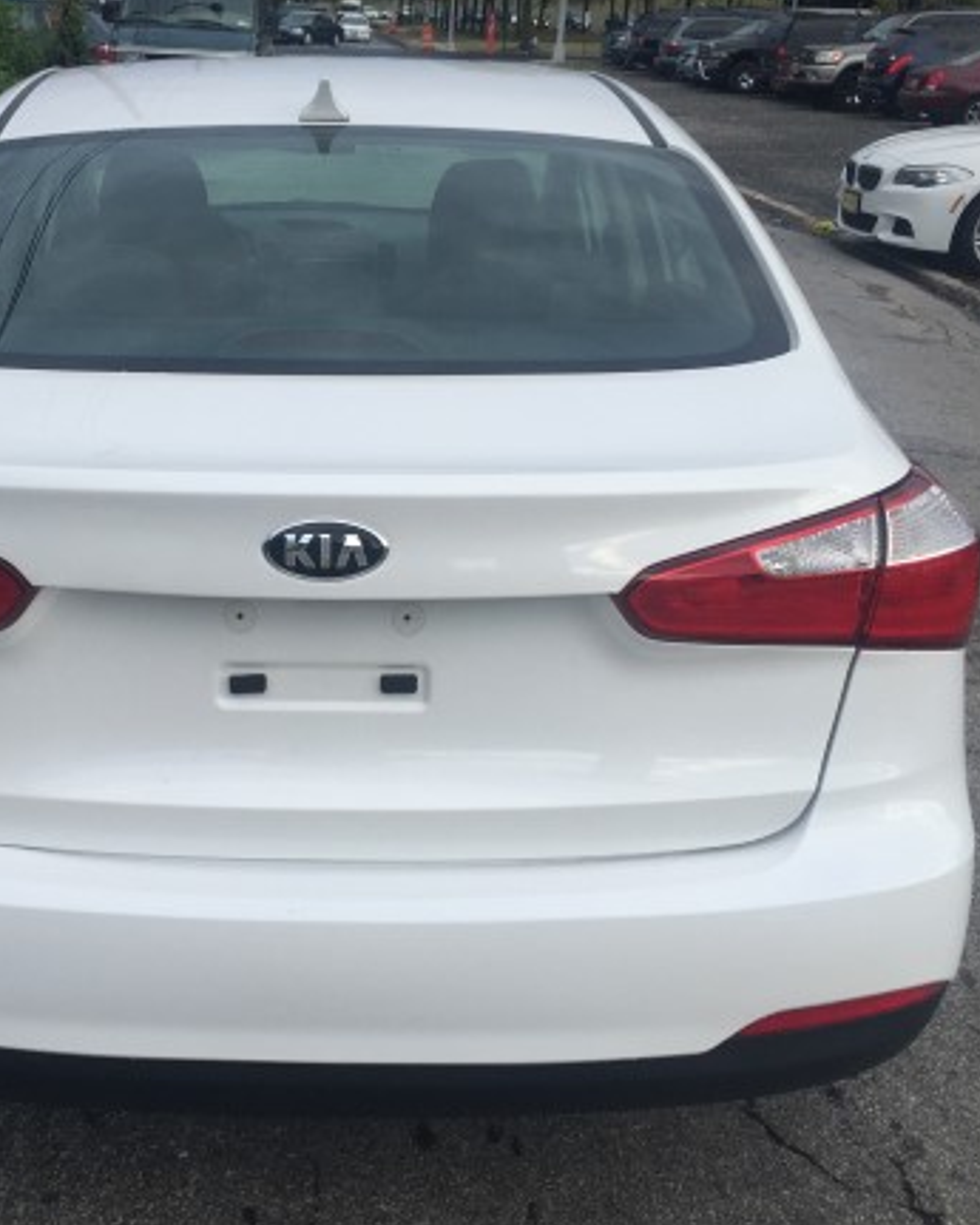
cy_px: 625
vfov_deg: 43.8
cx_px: 287
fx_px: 1522
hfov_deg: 35.2
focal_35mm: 42
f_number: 2.2
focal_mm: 4.15
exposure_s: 1/775
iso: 32
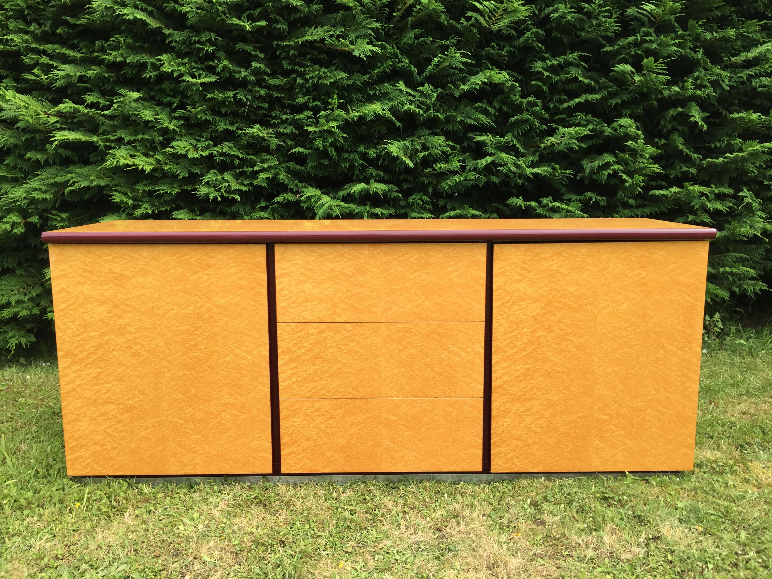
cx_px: 386
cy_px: 290
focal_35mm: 29
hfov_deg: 61.7
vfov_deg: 48.2
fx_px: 647
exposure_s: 1/471
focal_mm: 4.15
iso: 32
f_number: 2.2
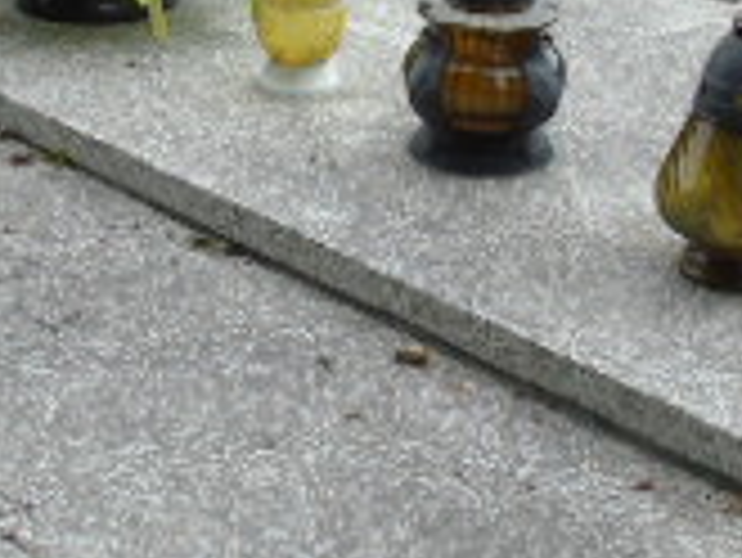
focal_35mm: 97
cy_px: 130
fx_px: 2081
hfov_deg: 20.2
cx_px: 315
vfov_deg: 15.2
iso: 80
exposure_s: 1/125
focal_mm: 4.4
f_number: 3.4
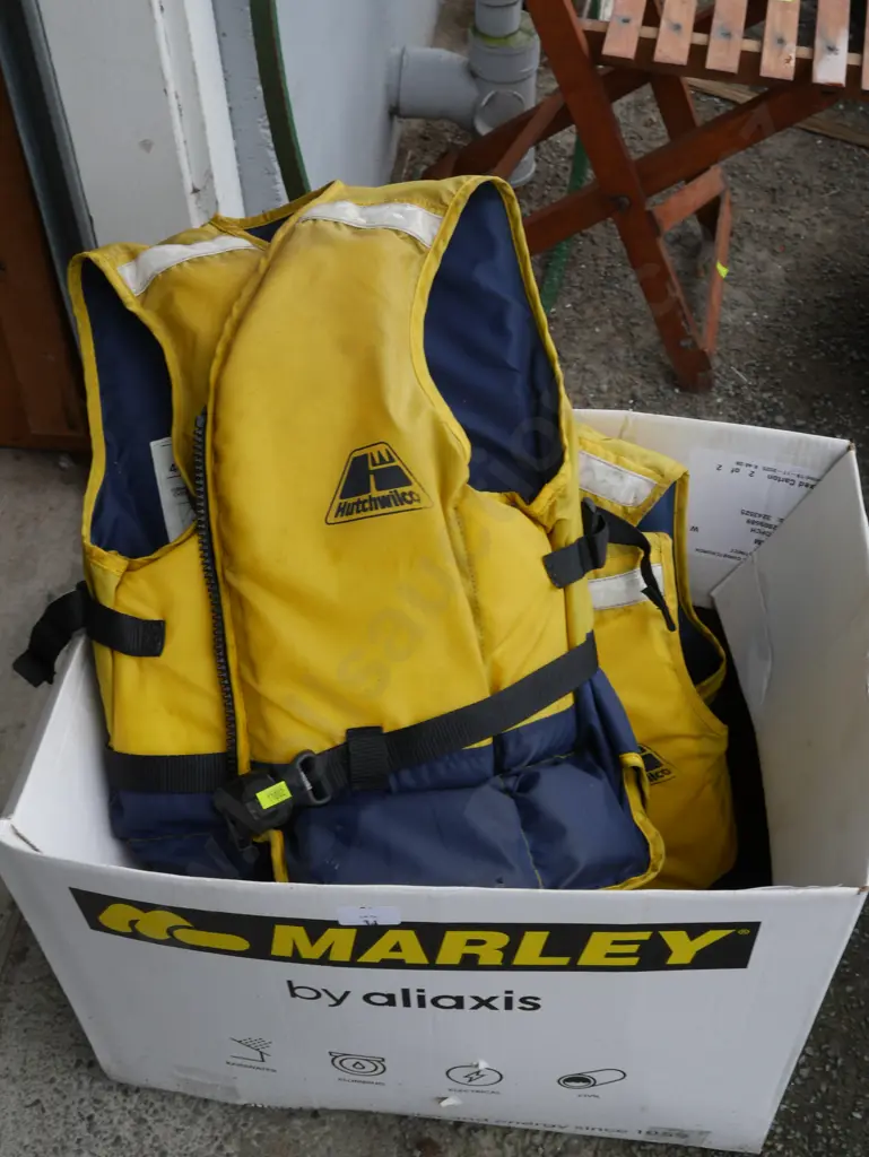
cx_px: 434
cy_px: 578
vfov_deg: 42.9
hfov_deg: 32.9
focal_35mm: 44
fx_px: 1472
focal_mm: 22
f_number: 6.3
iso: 200
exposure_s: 1/125
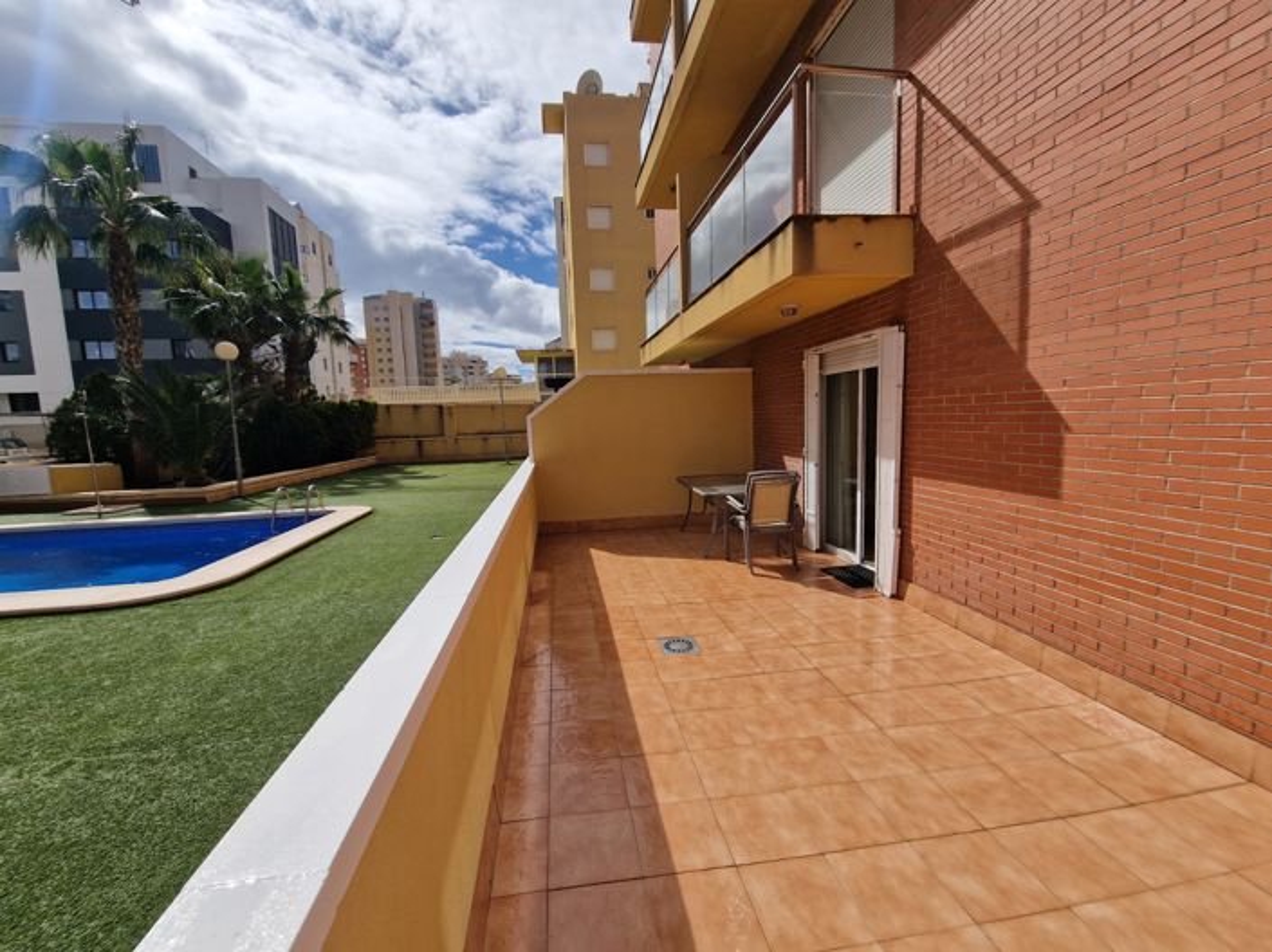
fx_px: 477
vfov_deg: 89.9
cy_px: 476
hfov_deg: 106.2
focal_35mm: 13
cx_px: 636
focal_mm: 2.2
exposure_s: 1/5792
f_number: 2.2
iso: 50
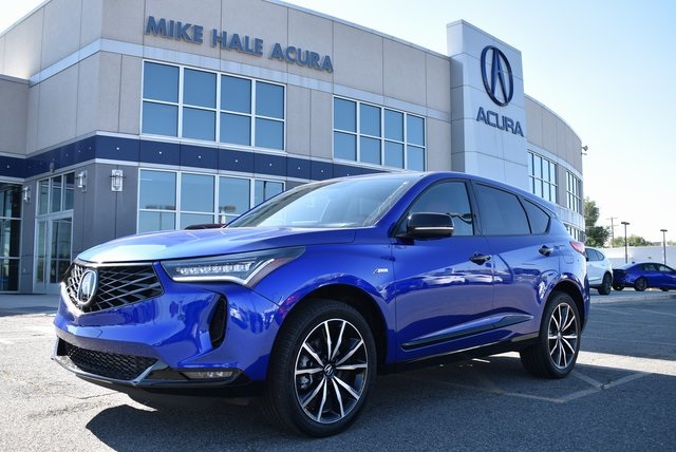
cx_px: 338
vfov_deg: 38.4
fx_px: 648
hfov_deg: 55.1
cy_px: 226
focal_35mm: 34
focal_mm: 23
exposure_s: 1/125
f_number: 6.3
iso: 100
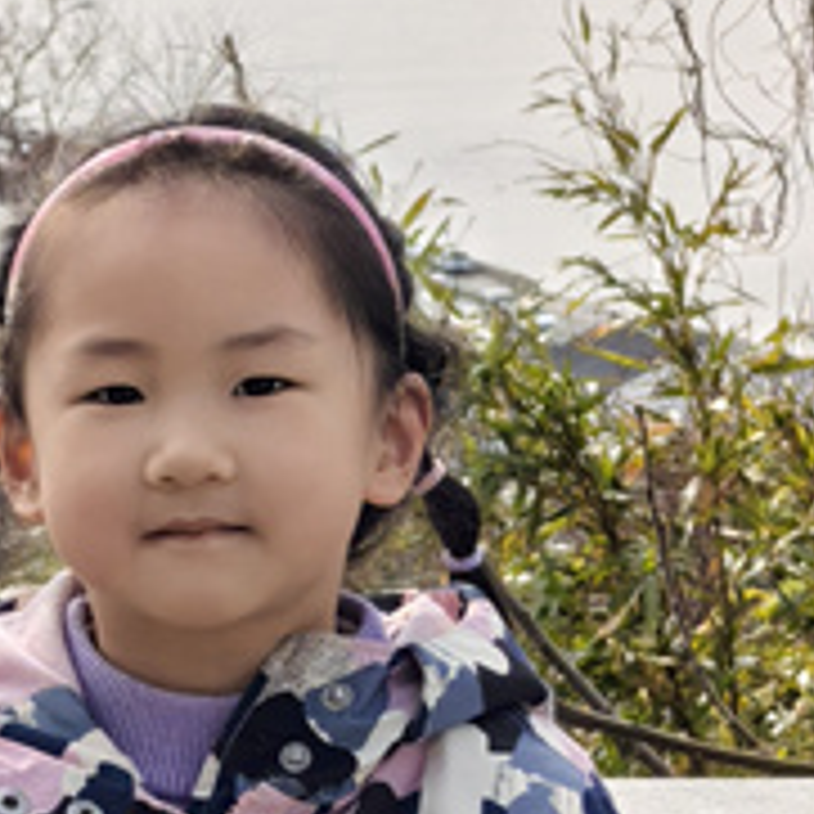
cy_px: 576
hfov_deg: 8.3
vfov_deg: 8.3
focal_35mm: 211
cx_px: 184
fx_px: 5614
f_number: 2
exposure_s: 1/3012
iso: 80
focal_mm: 5.72
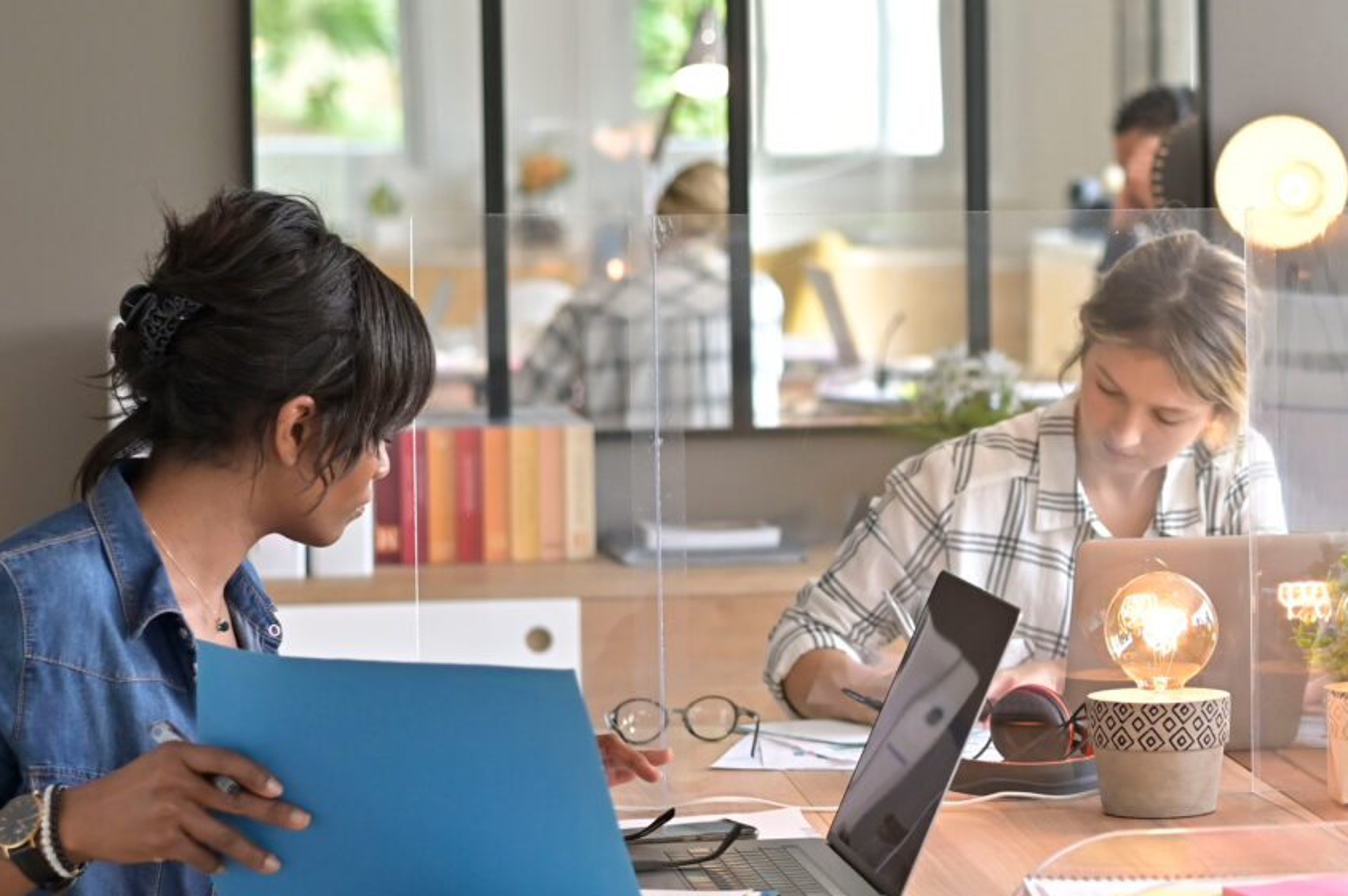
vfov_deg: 10.4
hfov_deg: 15.2
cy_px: 458
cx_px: 1402
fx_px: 4938
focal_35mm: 132
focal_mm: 58
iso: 1000
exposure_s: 1/320
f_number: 2.8
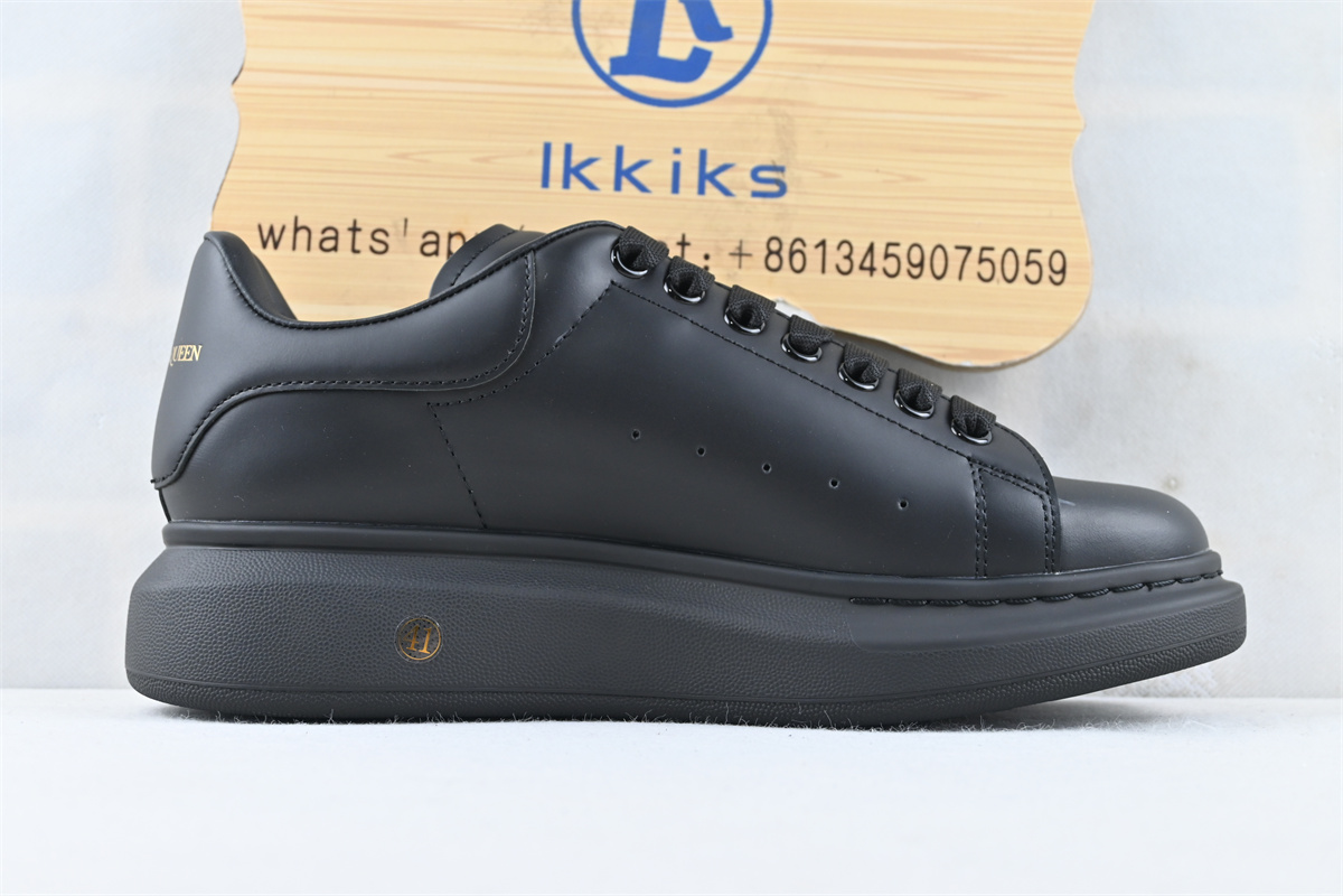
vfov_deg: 27.7
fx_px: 1819
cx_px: 672
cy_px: 448
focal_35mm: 49
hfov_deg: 40.5
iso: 360
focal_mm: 32.5
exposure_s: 1/80
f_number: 5
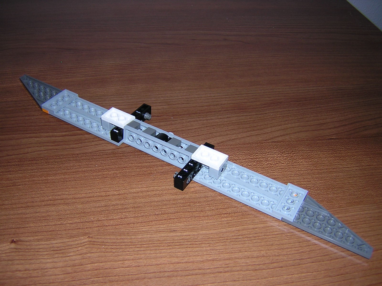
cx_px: 191
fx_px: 397
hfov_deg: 51.4
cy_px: 143
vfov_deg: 39.7
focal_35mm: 36
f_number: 2.6
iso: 100
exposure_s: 1/60.1
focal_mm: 4.7
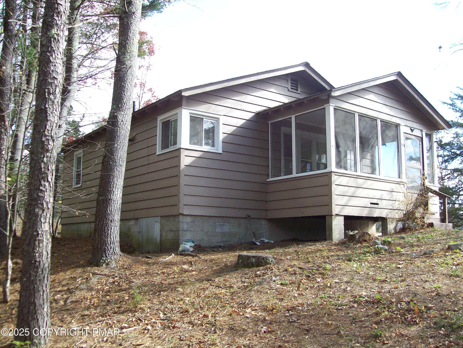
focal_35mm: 36
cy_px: 174
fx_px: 482
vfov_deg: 39.7
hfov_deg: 51.4
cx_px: 232
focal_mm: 6
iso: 80
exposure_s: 1/195
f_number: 2.7
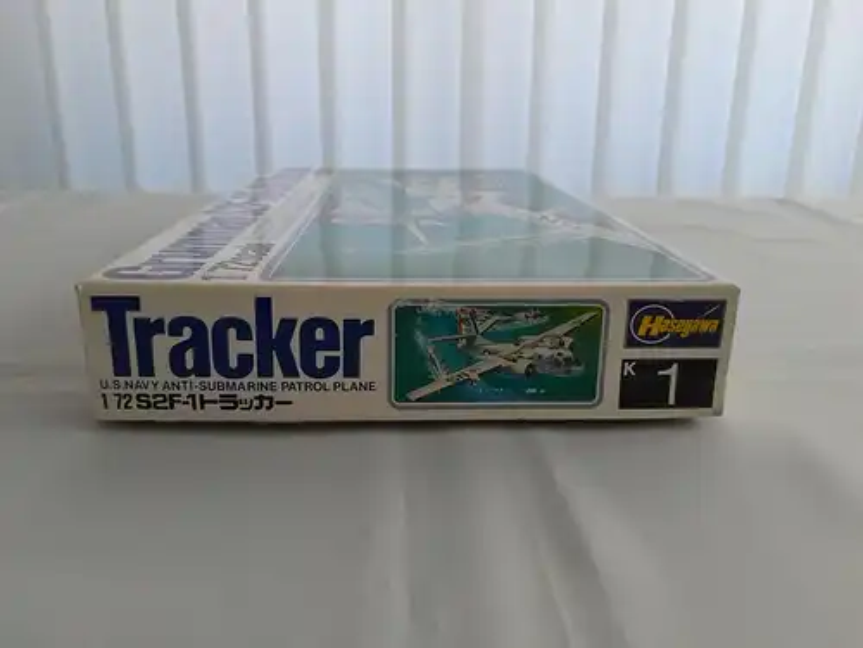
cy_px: 324
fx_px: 648
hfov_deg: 67.3
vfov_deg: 53.1
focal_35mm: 26
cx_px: 432
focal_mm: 4
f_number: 1.8
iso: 250
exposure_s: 1/60
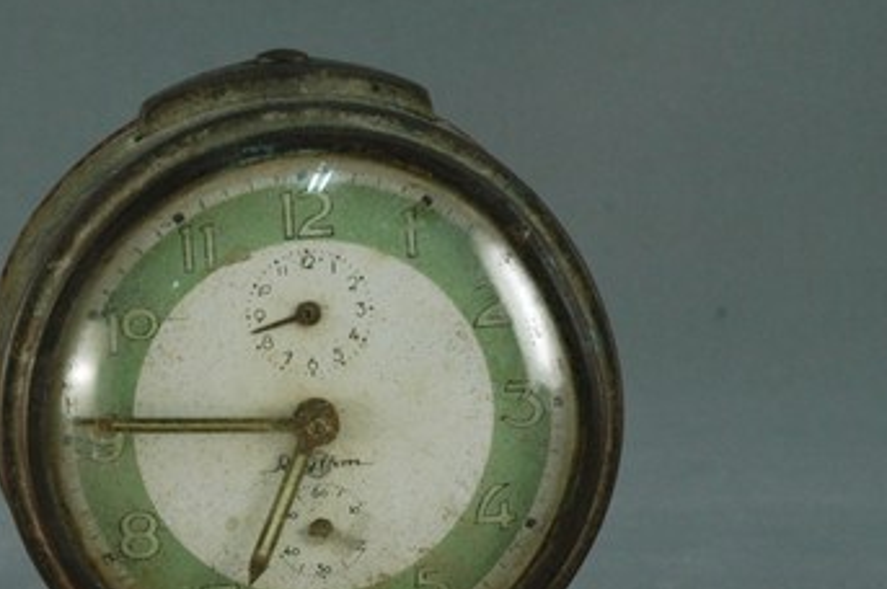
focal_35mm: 154
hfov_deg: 13.3
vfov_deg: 8.9
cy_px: 412
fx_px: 3789
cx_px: 308
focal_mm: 55
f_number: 7.1
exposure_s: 1/40
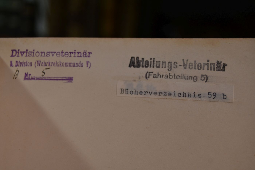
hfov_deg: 31.9
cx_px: 128
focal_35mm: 63
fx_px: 446
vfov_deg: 21.6
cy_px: 85
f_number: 5
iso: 800
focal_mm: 42
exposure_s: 1/250
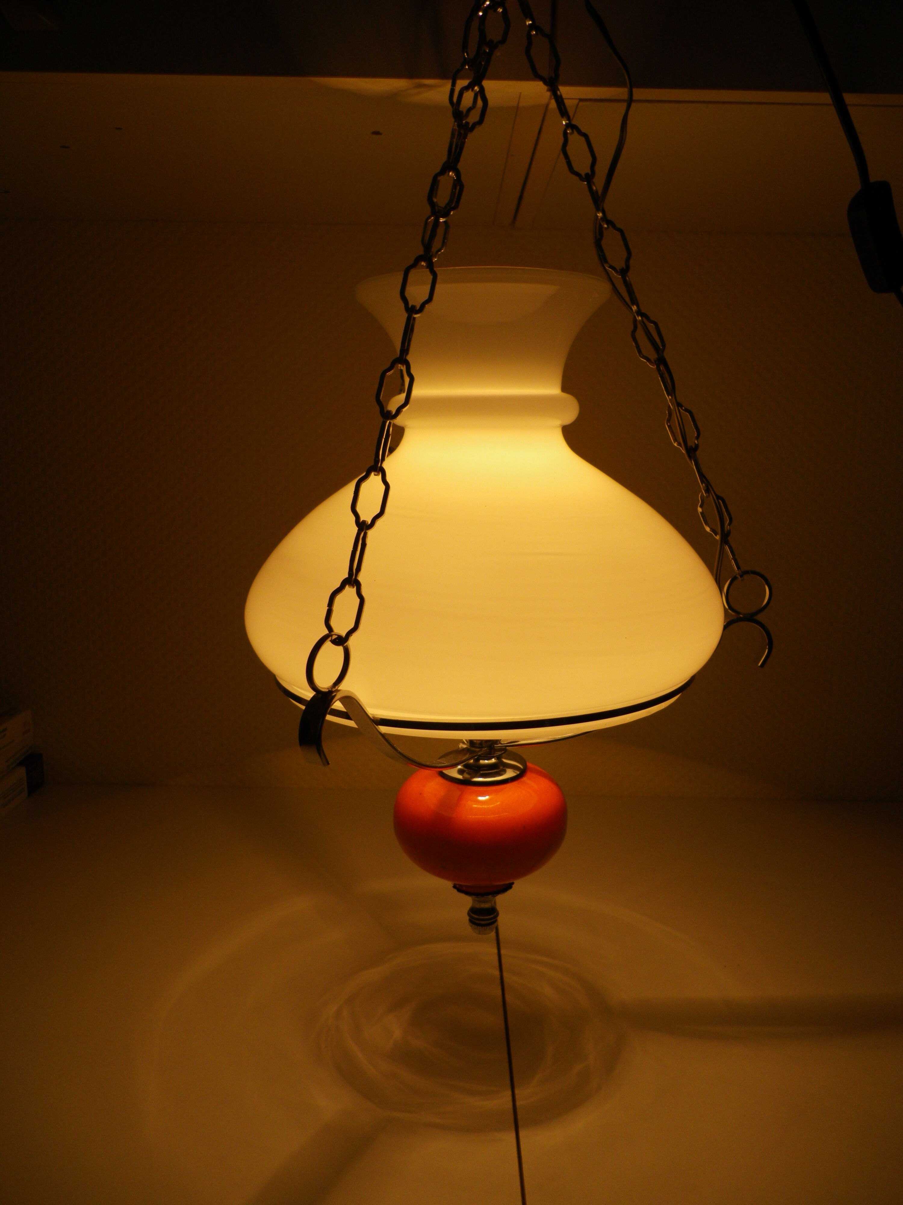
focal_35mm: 28
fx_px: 974
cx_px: 452
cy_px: 602
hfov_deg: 49.7
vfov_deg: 63.4
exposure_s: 1/80
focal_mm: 4.9
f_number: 2.6
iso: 64
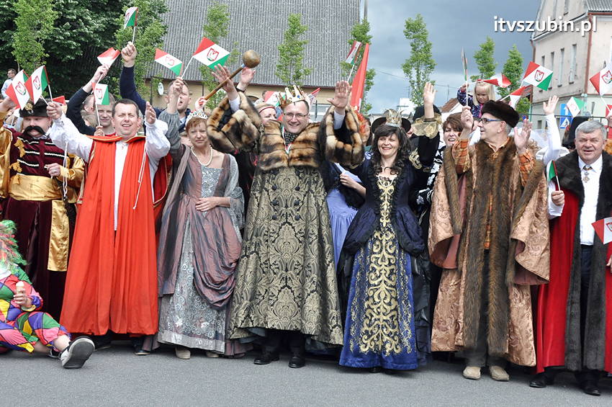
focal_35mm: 68
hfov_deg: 29.9
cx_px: 306
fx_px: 1146
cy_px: 204
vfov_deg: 20.1
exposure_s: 1/800
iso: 1250
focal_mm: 45
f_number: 11
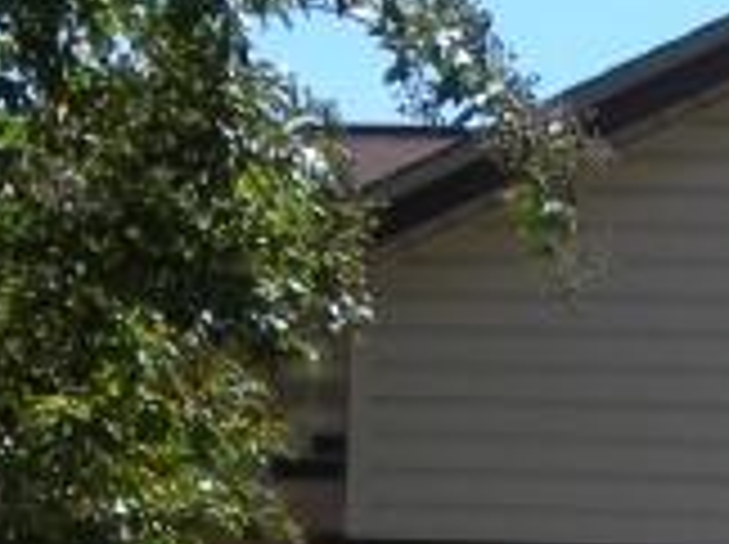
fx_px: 4794
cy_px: 1331
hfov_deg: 8.5
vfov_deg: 6.2
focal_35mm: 228
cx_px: 1008
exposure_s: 1/504
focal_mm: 6.3
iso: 64
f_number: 3.5
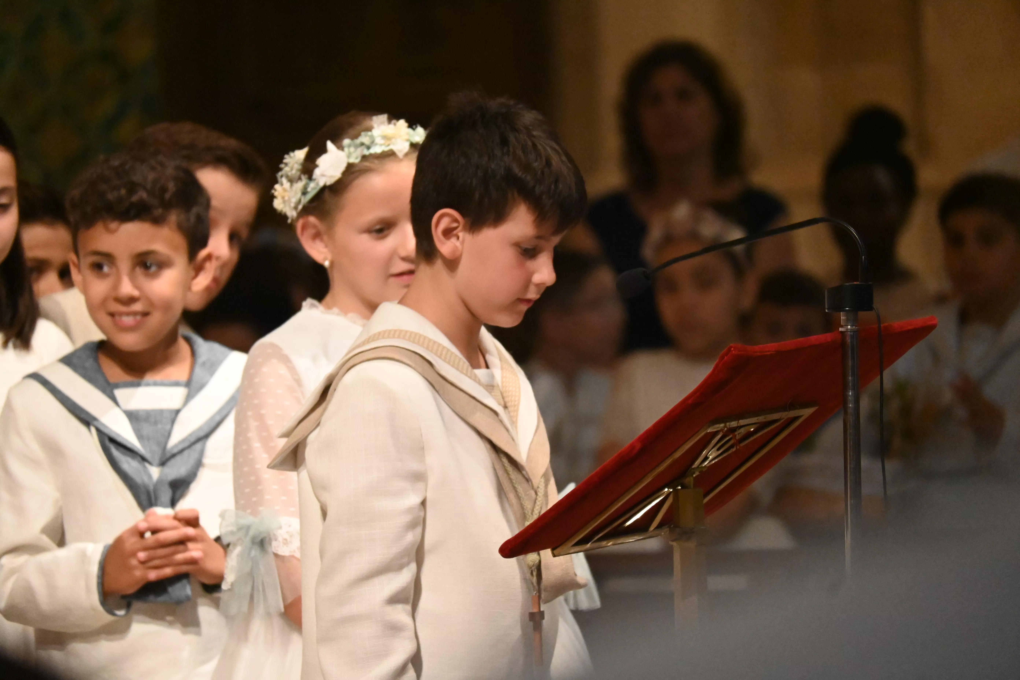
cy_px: 340
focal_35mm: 375
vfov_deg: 3.7
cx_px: 510
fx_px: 10624
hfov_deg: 5.5
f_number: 6.3
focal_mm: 250
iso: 6400
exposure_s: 1/125
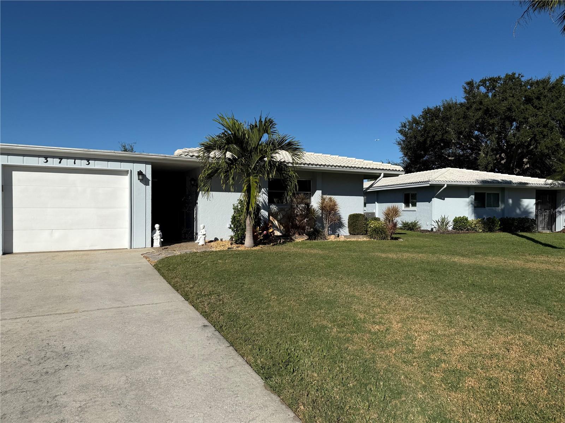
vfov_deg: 56.8
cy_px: 212
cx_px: 282
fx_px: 392
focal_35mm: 24
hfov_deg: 71.6
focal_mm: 6.76
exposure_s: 1/9091
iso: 80
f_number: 1.78
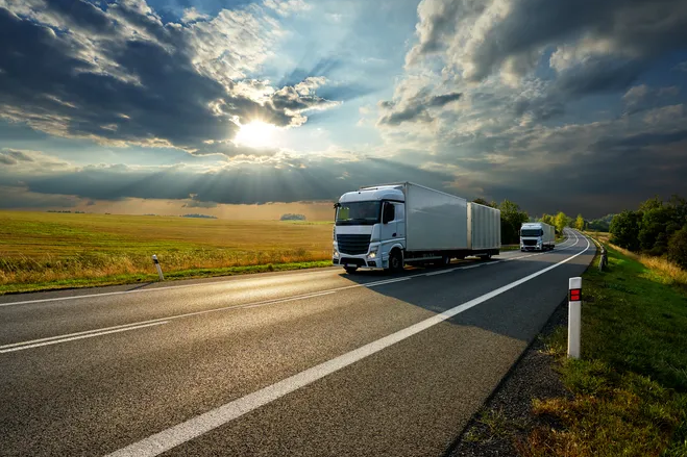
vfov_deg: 70.4
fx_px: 324
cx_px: 332
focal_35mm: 17
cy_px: 223
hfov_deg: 93.3
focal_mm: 16
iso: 160
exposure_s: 1/800
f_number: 7.1
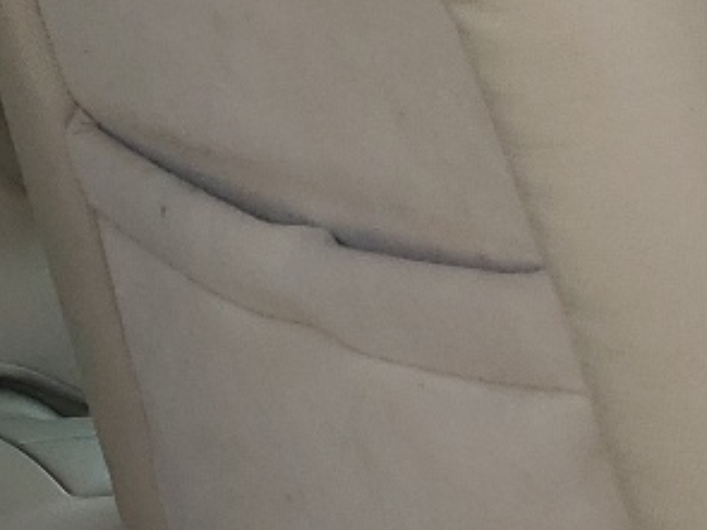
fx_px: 2879
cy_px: 2
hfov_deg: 11.6
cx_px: -971
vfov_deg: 10.4
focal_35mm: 141
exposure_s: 1/769
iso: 50
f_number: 1.5
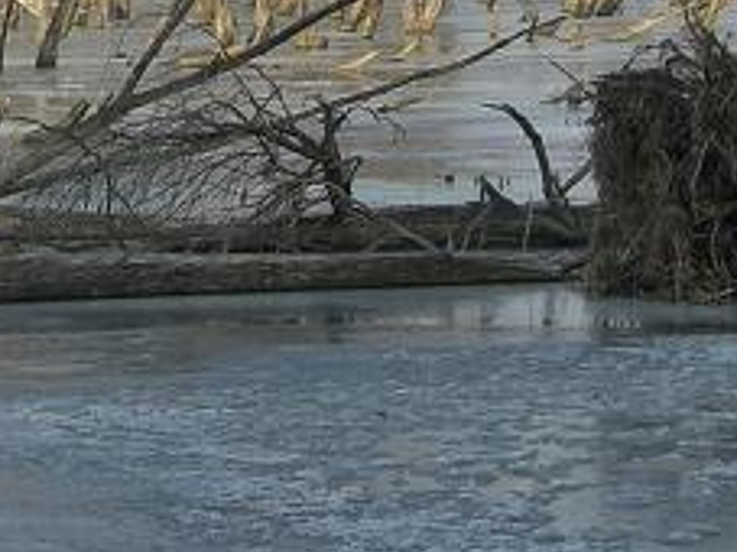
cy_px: -71
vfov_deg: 6.2
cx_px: -240
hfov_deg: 8.1
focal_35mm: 240
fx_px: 5107
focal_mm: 11.34
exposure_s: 1/250
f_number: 5.8
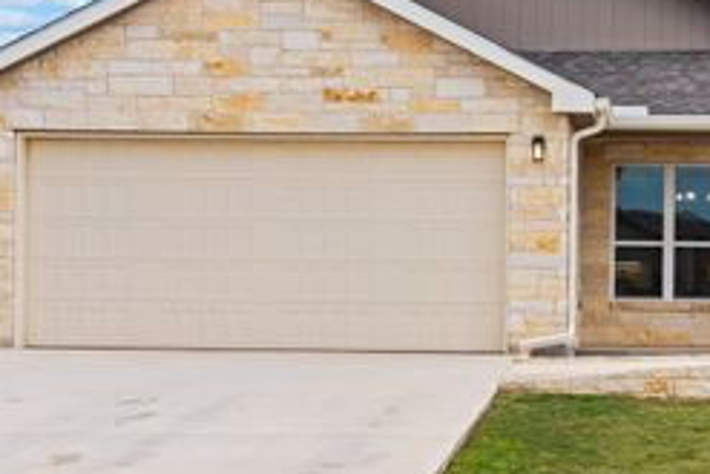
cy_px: 228
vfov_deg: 16.1
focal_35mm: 85
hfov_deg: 23.5
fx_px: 1677
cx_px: 581
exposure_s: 1/13
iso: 100
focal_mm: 42
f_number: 9
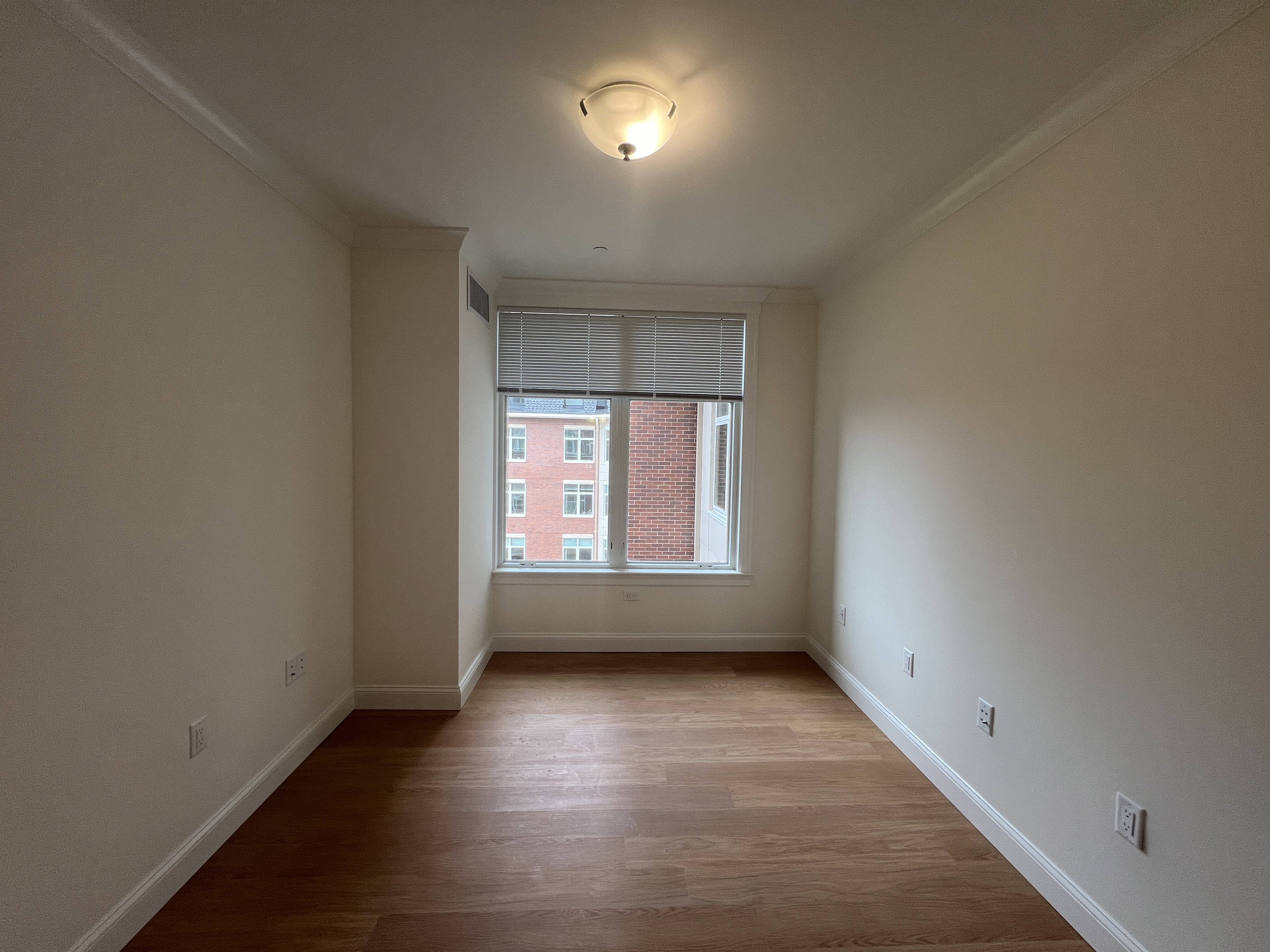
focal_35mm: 13
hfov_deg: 106.2
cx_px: 635
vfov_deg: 89.9
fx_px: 477
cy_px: 476
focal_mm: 1.57
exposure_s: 1/120
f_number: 1.8
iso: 80
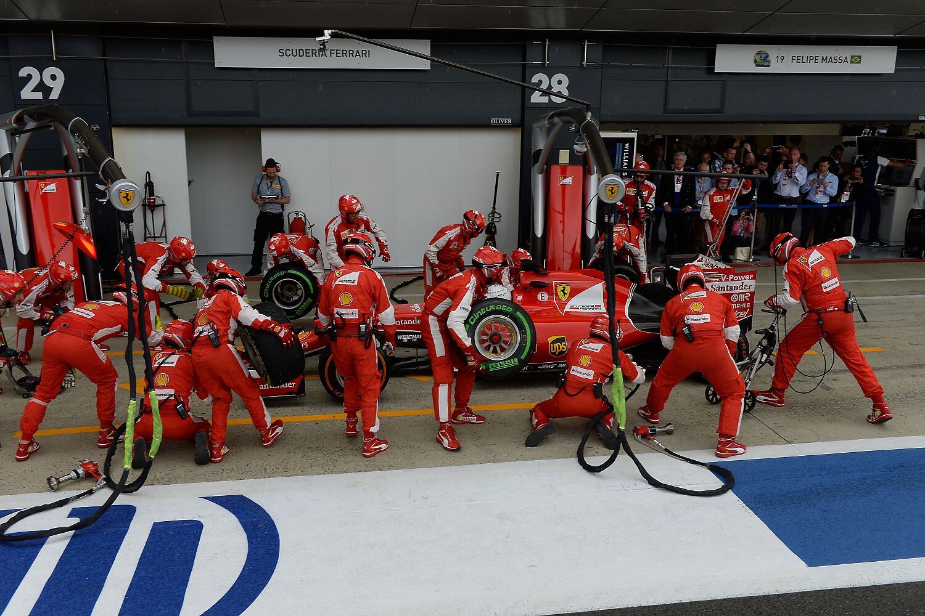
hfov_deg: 58.7
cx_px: 462
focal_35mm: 32
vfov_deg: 41.1
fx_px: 822
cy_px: 308
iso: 1000
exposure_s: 1/800
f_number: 5.6
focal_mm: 32
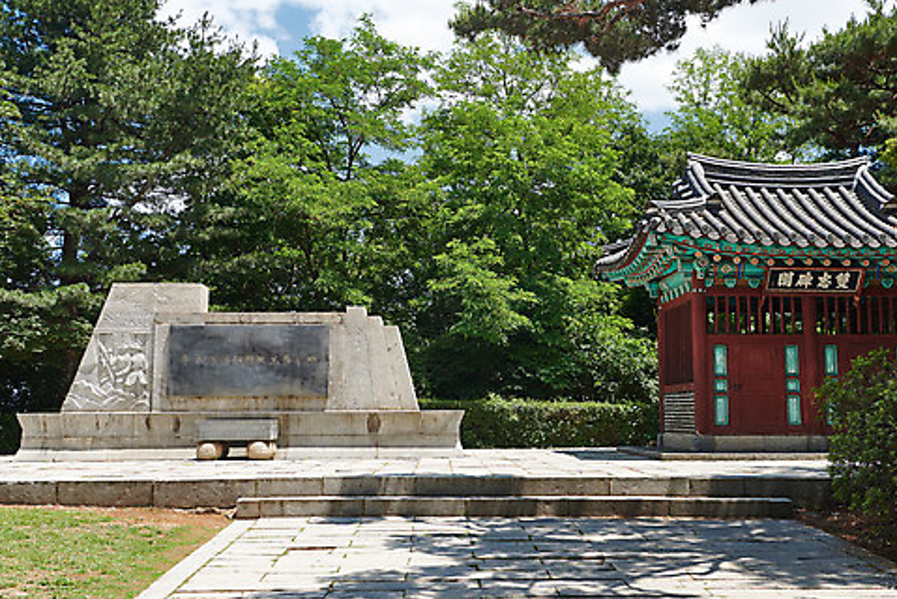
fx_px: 1122
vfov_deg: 29.8
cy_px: 247
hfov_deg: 43.5
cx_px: 490
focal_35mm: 45
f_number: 7.1
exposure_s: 1/500
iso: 200
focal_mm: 36
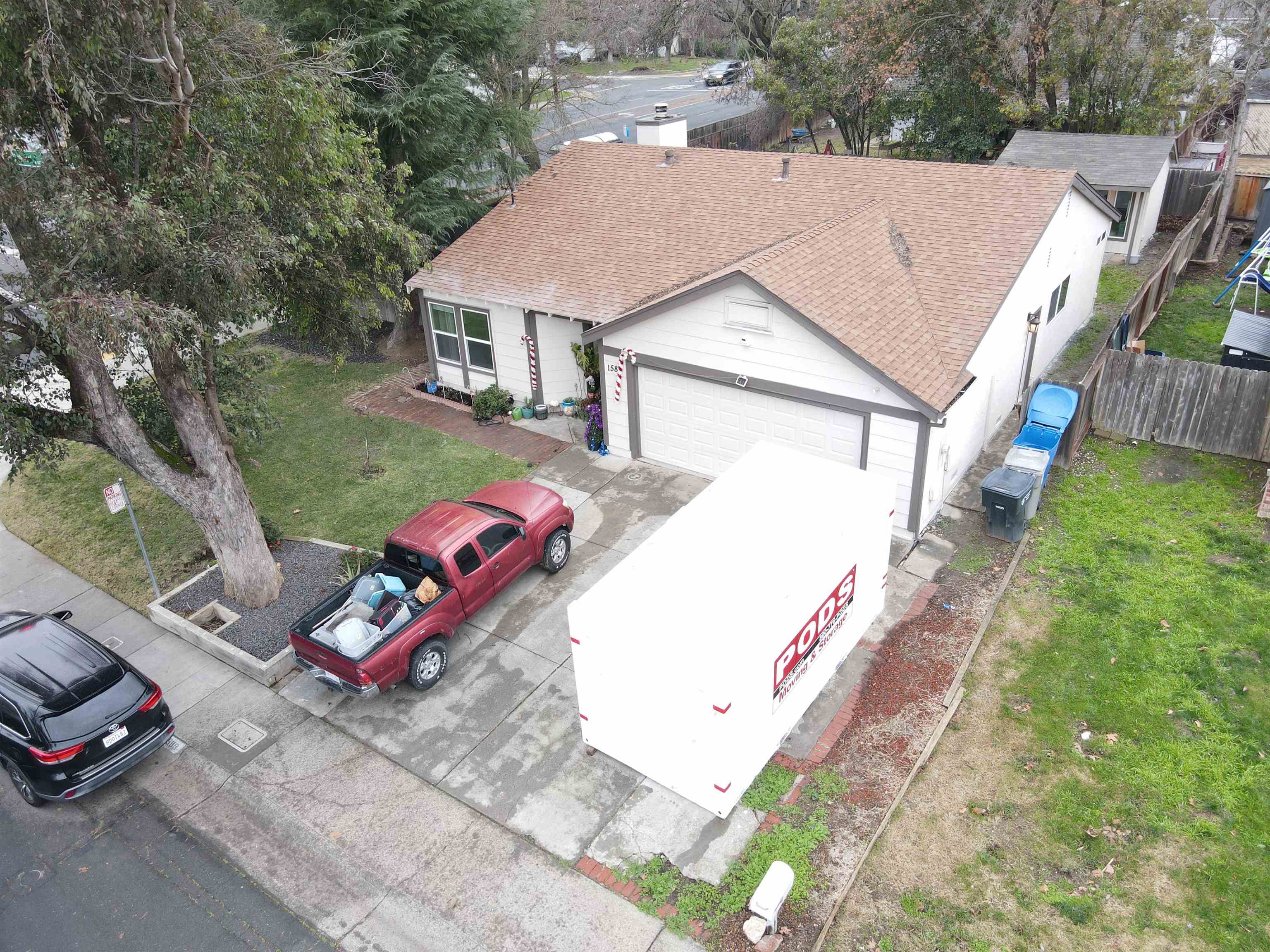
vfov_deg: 56.8
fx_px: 881
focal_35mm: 24
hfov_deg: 71.6
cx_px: 635
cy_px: 476
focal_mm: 4.5
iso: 100
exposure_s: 1/25
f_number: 2.8
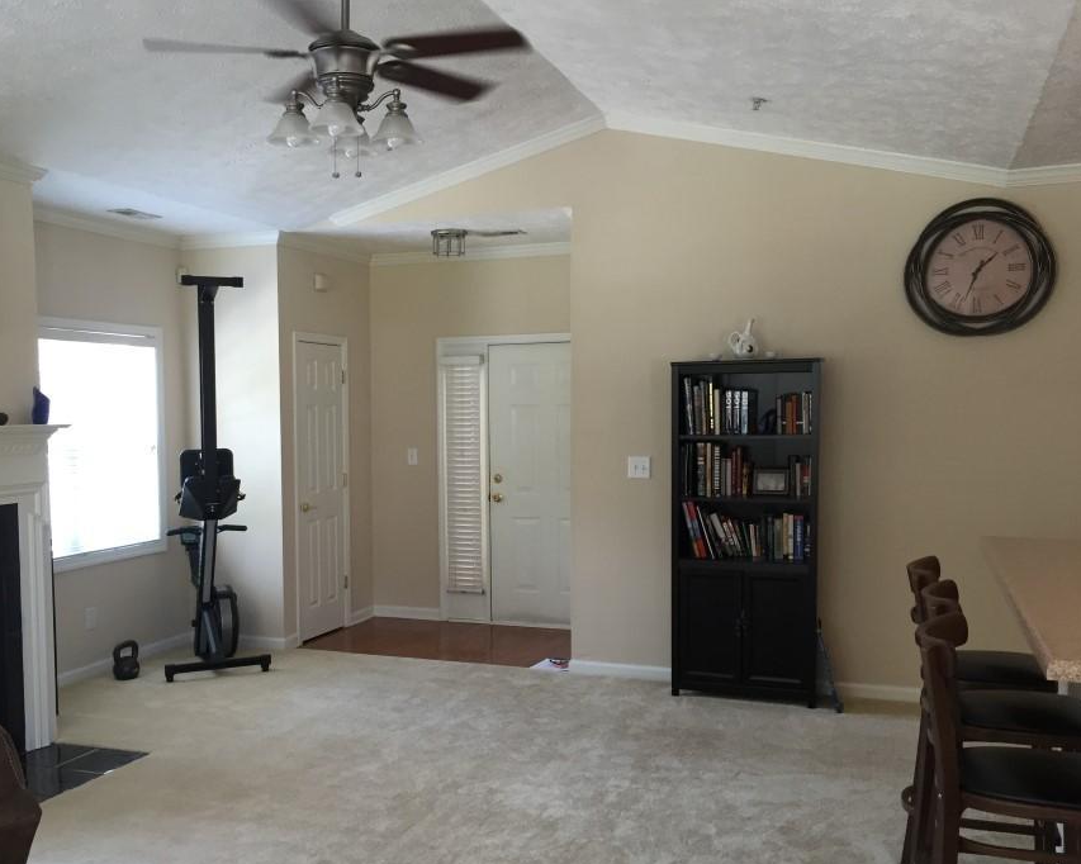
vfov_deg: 43.3
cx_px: 459
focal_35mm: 34
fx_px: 1088
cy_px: 485
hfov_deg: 52.6
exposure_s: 1/30
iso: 80
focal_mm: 4.15
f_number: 2.2
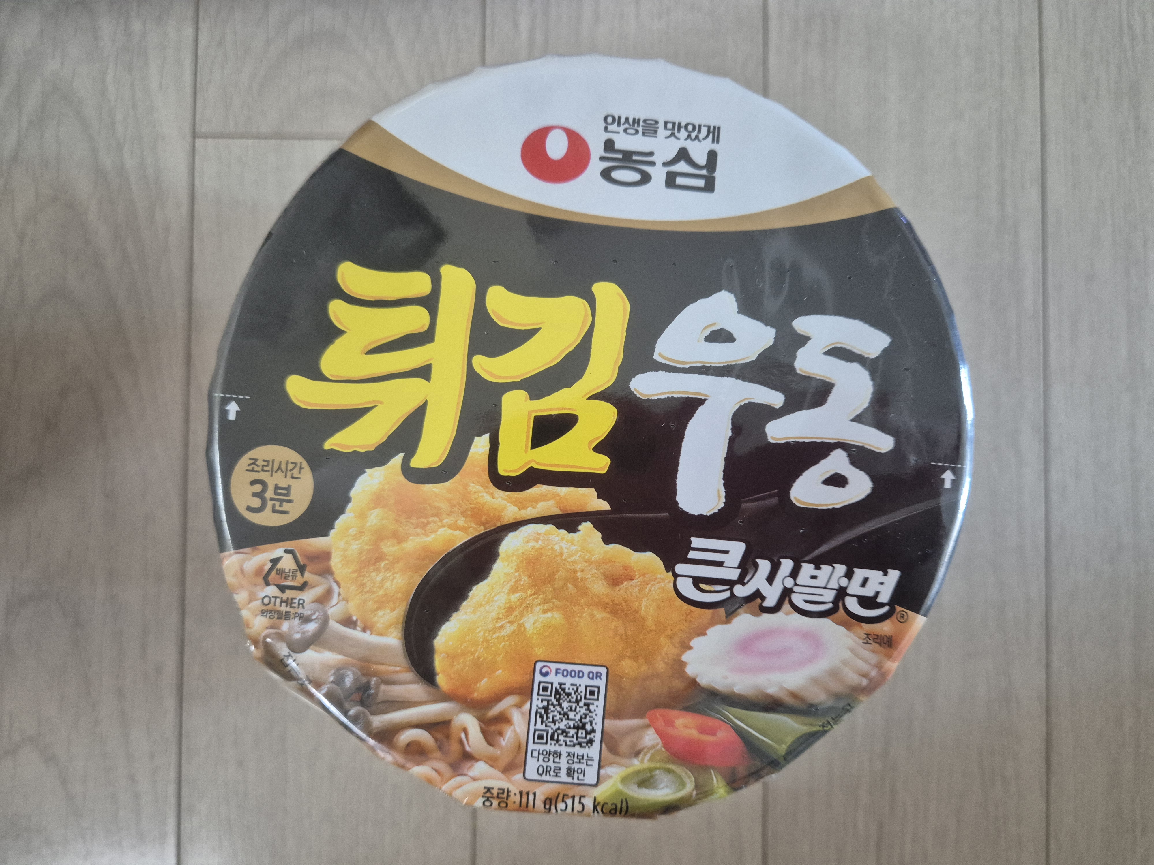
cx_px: 577
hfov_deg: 73.9
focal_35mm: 23
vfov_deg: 58.9
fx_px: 767
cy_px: 432
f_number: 1.8
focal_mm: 5.4
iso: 800
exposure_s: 1/120
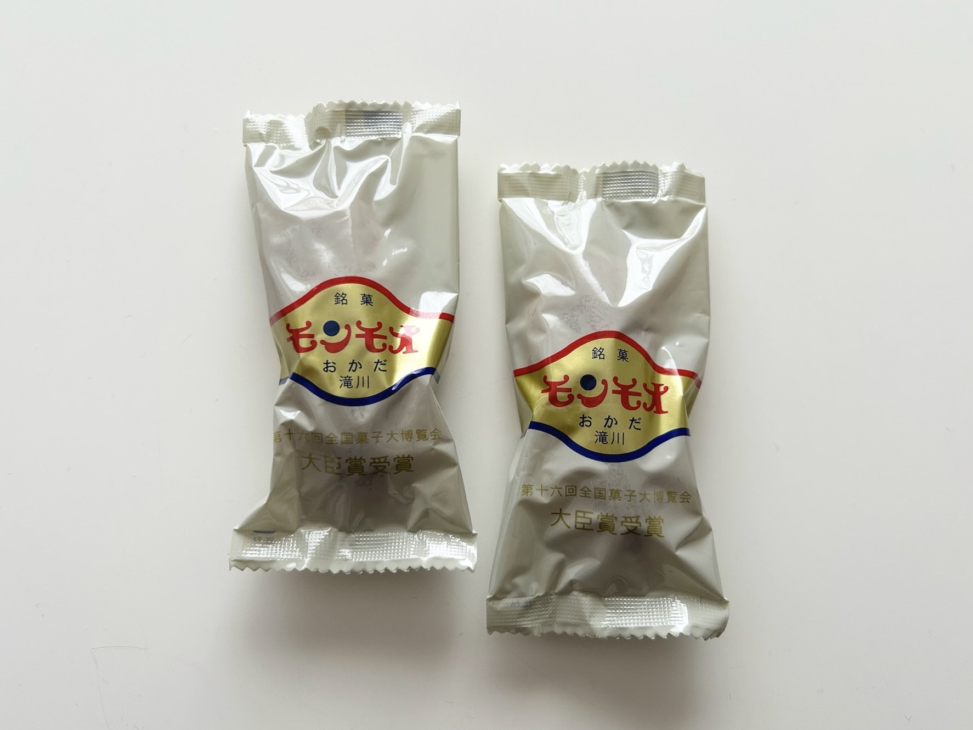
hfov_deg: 67.3
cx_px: 486
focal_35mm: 26
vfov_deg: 53.1
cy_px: 365
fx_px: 731
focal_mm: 5.7
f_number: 1.5
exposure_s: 1/121
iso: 50
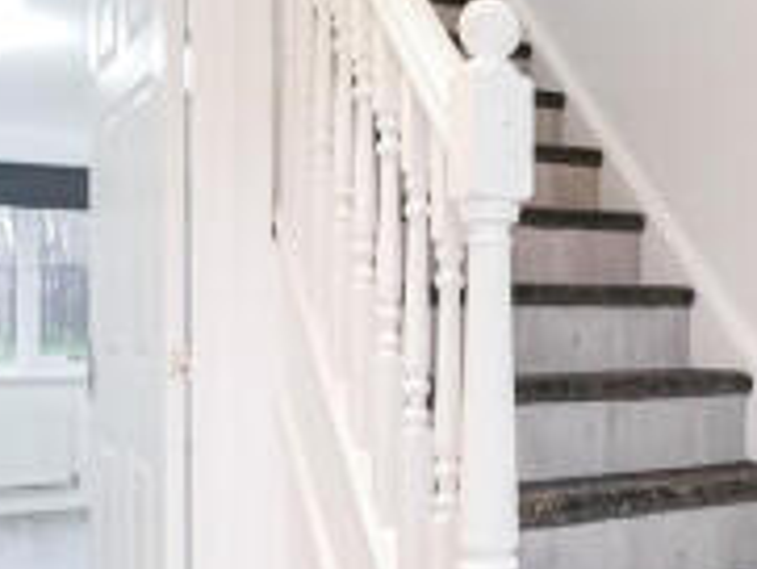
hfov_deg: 39.0
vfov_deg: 32.2
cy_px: 333
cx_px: 684
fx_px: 985
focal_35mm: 45
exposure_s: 1/60
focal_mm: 7
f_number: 4
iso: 3200
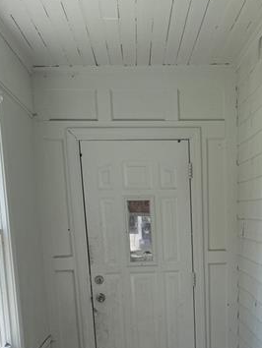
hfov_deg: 27.5
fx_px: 524
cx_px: 209
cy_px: 347
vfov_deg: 33.7
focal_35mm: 52
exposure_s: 1/980
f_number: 1.78
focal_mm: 6.76
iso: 80
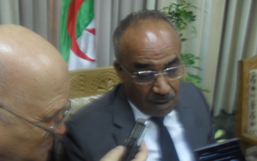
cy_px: 86
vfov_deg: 33.6
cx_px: 126
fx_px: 266
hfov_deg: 51.5
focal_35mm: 38
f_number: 3.2
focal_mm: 6.3
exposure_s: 1/10
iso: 400
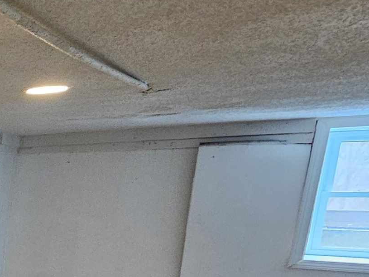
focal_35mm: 49
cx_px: -317
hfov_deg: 21.5
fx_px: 522
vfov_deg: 27.5
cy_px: 292
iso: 400
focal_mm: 2.2
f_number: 2.2
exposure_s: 1/30
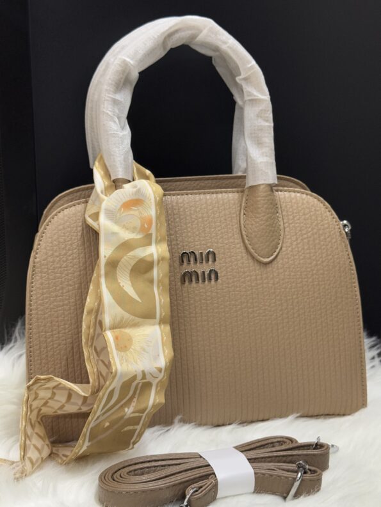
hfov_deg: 30.3
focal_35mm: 48
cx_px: 190
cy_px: 254
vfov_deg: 39.7
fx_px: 704
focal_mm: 6.76
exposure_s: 1/100
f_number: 1.78
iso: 250
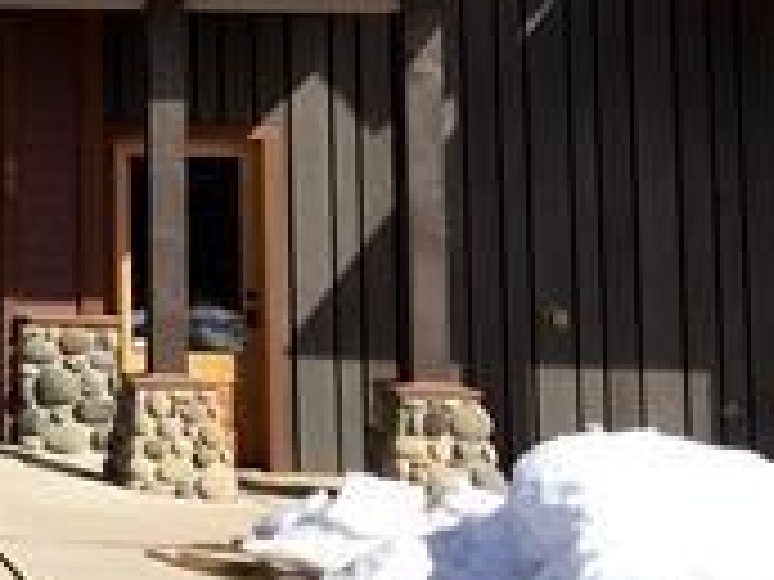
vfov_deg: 13.4
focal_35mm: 108
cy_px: -72
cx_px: -472
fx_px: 2415
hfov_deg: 16.2
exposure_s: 1/1582
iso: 32
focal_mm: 4.15
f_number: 2.2
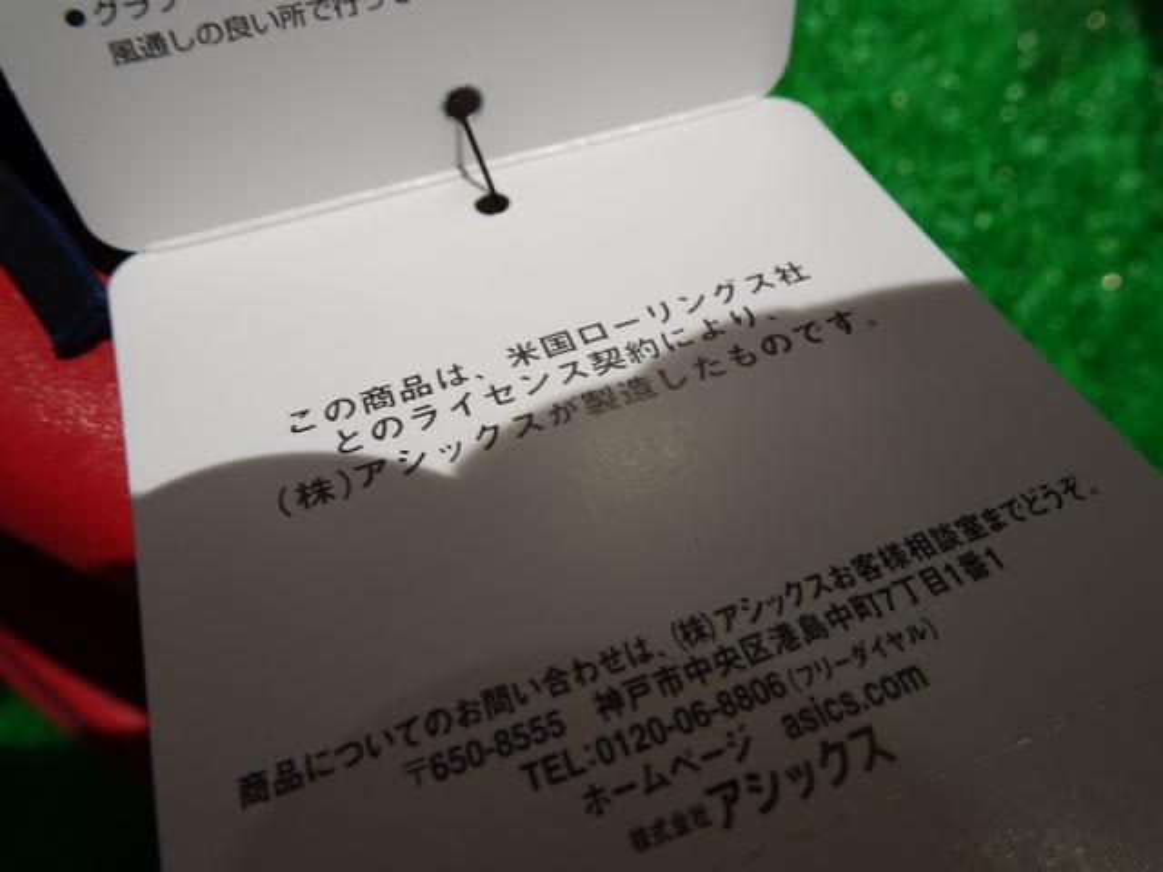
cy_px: 436
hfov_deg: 63.4
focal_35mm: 28
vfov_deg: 49.7
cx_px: 582
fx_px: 941
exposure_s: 1/30
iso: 250
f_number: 3.5
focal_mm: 4.75
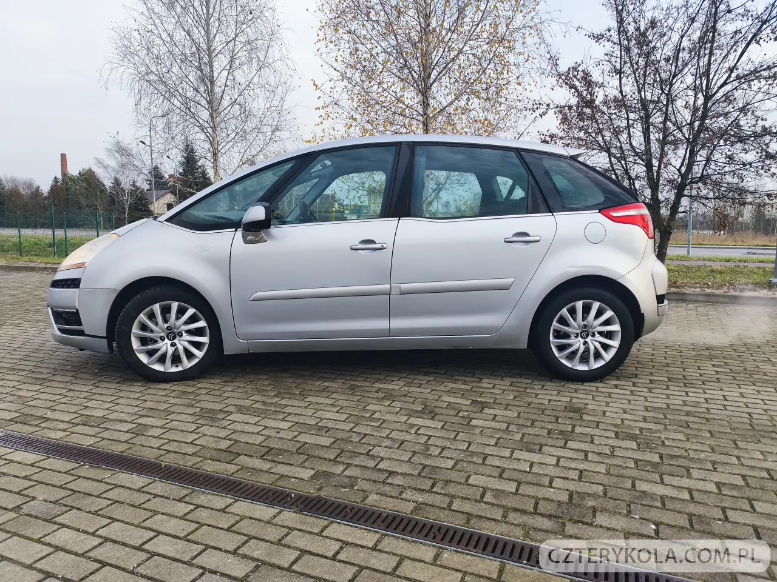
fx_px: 516
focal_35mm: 23
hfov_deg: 73.9
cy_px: 291
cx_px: 388
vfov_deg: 58.9
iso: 50
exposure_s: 1/273
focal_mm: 6.14
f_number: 1.65
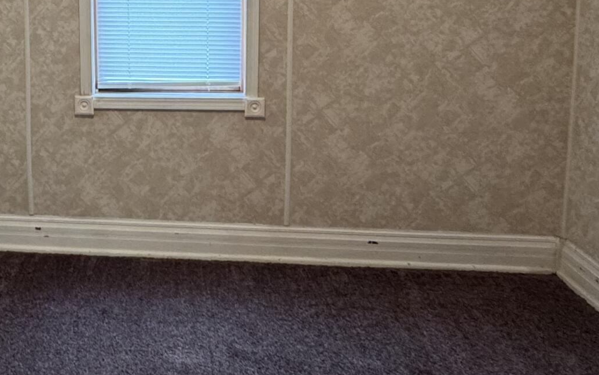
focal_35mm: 43
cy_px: 32
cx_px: 87
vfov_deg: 28.6
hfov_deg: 43.2
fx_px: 702
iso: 320
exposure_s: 1/60
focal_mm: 2.22
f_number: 2.2
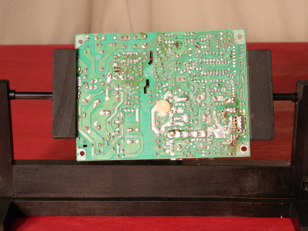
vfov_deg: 14.4
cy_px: 116
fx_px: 916
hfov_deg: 19.1
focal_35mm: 103
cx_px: 154
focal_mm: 18.6
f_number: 4.5
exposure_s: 1/30
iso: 400
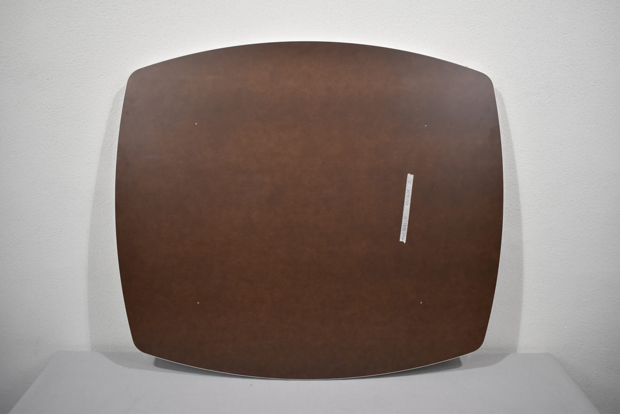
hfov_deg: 57.2
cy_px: 207
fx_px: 568
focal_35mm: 33
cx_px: 310
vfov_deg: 40.0
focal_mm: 22
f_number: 3.8
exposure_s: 1/250
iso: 800
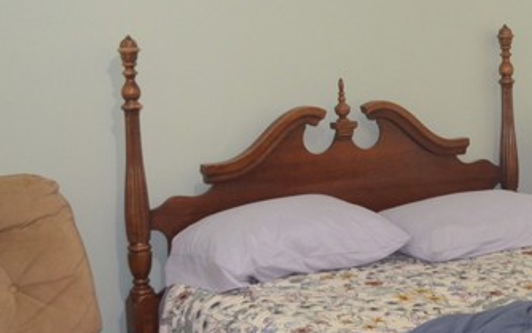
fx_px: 1102
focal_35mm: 76
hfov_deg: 26.3
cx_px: 476
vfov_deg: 17.1
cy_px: 124
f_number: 4.2
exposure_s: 1/60
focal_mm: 26
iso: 3200
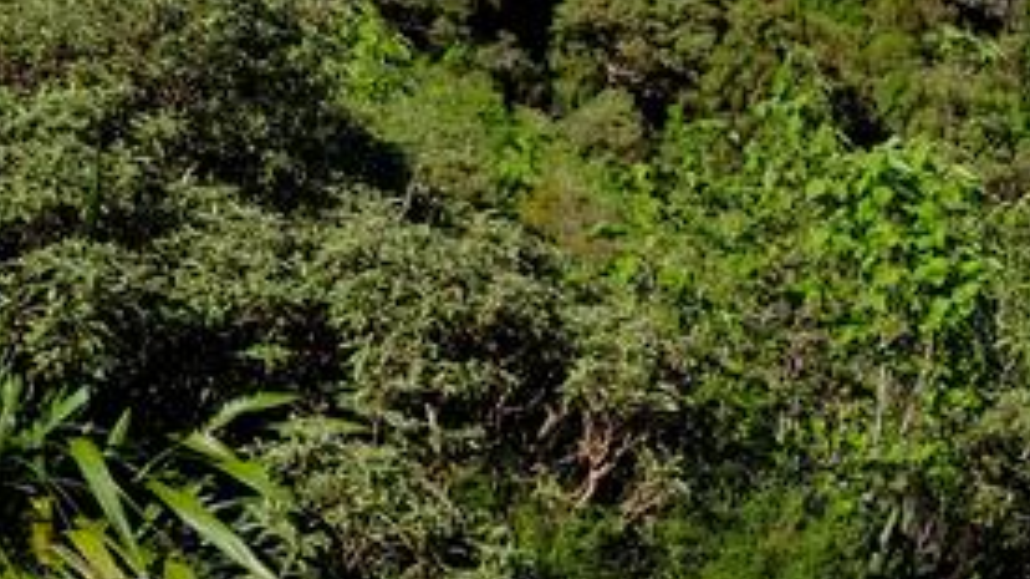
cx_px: 1877
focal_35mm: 136
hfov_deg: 14.0
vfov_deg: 8.7
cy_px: 902
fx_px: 3713
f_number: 8
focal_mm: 23
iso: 640
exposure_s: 1/1300
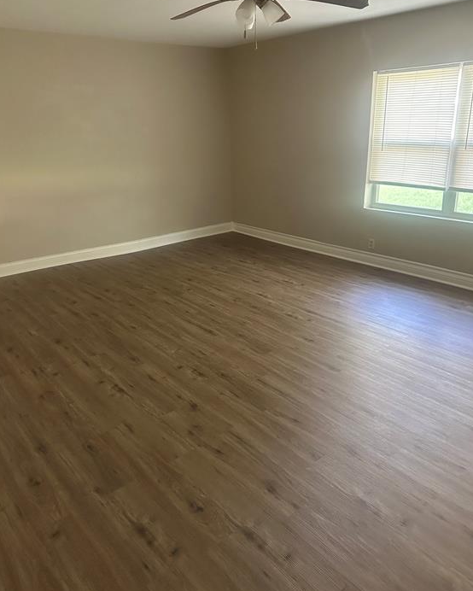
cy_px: 274
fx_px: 455
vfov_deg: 65.9
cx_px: 237
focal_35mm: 26
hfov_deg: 55.0
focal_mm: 6.86
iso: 1000
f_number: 1.78
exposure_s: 1/53
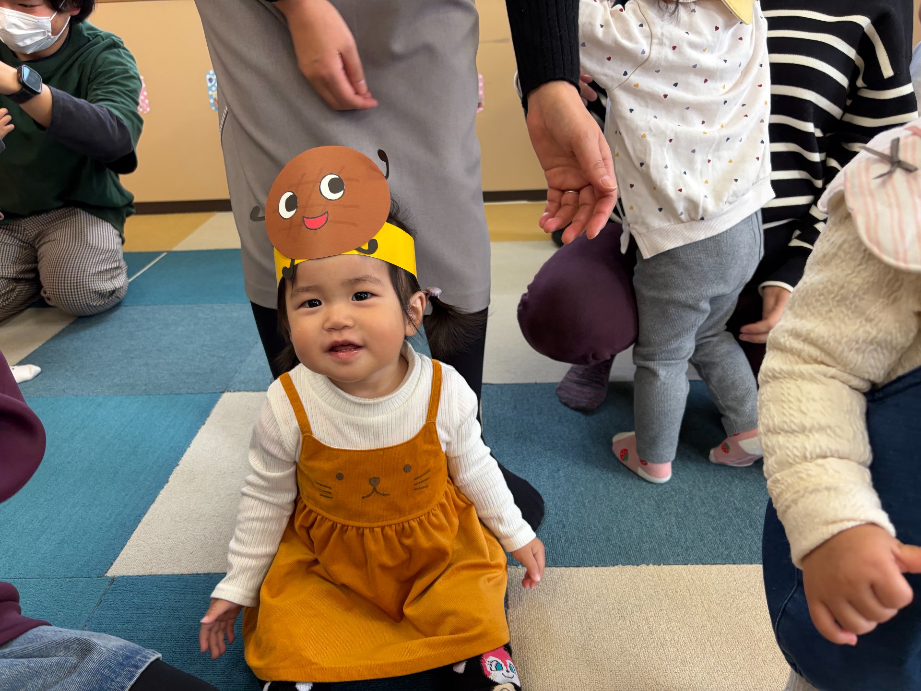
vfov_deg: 53.1
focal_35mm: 26
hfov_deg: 67.3
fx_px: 692
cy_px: 346
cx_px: 460
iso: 125
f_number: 1.6
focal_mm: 5.96
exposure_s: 1/95
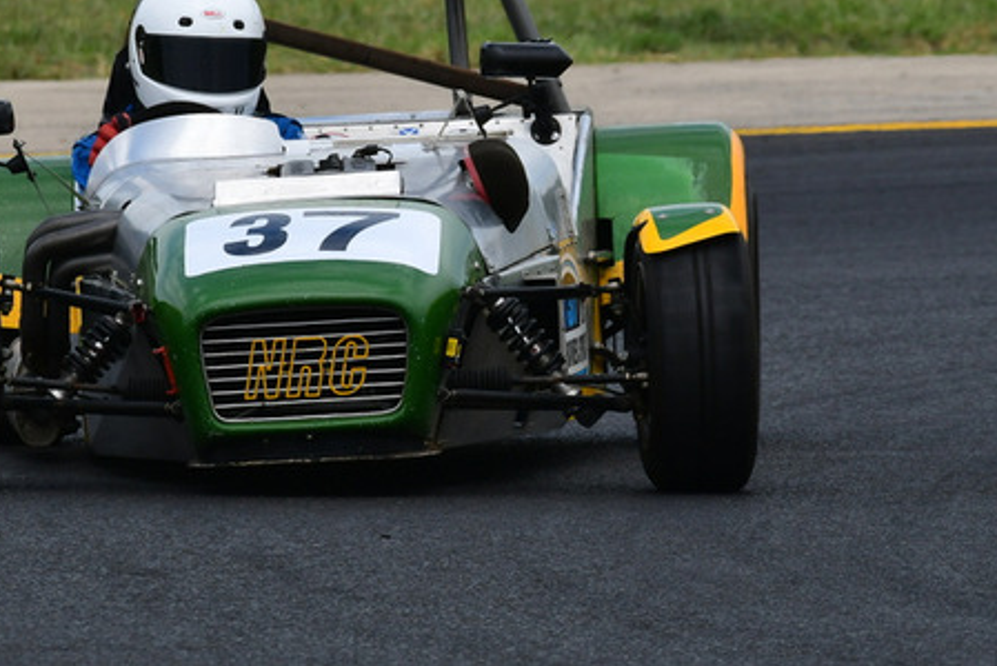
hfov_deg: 1.9
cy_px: 75
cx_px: 395
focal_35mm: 1095
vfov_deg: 1.3
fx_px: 30344
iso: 400
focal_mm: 410
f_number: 11
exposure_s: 1/640
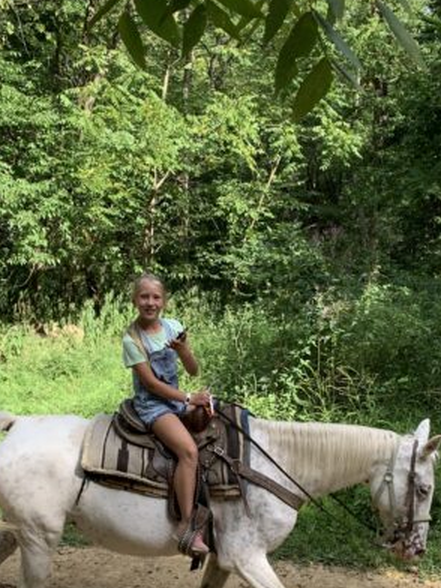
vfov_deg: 35.9
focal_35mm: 53
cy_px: 386
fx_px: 900
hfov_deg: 27.5
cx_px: 220
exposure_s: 1/502
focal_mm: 4.25
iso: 25
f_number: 1.8
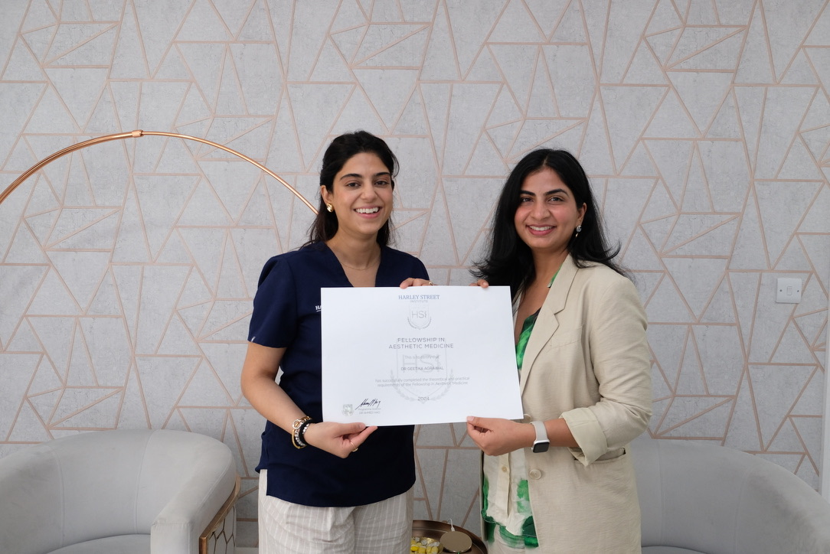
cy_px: 277
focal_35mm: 29
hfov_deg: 63.6
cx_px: 415
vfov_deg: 45.0
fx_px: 669
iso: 1000
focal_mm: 19.6
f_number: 2.8
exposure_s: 1/160
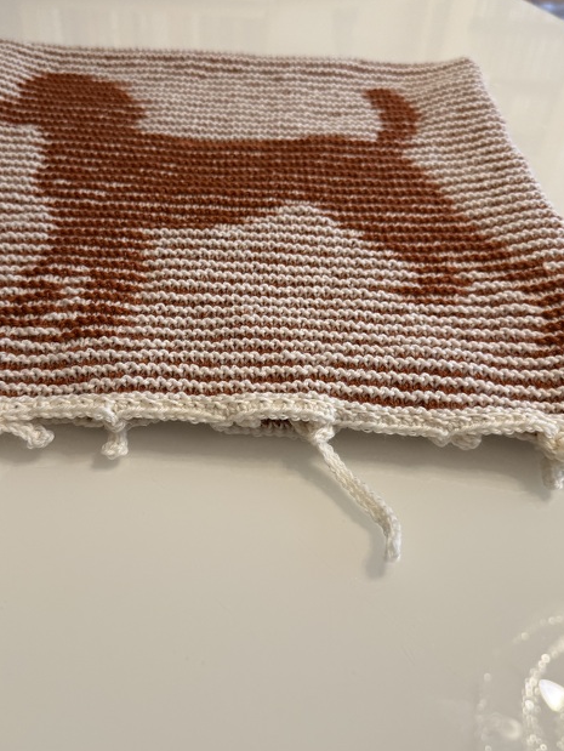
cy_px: 335
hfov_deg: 45.4
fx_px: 673
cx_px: 245
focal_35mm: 31
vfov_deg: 58.2
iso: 320
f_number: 1.78
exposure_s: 1/50
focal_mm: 6.76
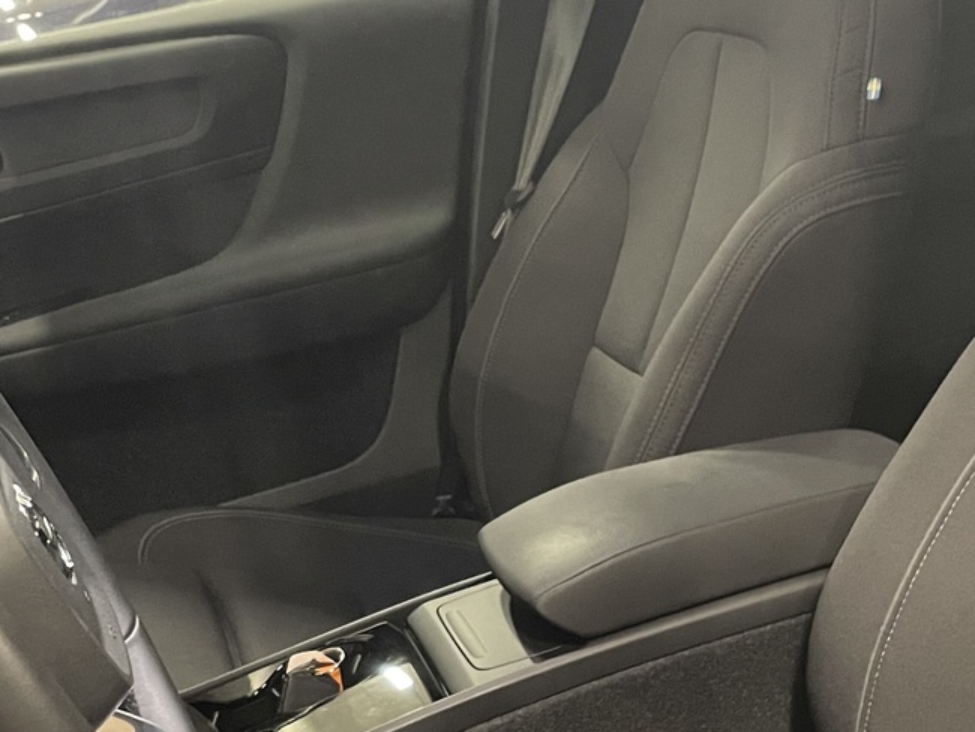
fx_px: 1803
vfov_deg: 22.5
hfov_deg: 30.2
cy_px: 634
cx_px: 436
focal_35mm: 64
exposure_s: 1/29
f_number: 1.6
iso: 640
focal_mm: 4.2
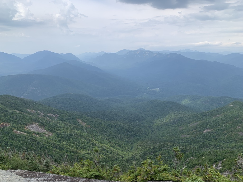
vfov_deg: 53.1
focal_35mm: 26
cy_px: 91
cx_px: 122
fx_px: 183
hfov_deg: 67.3
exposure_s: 1/1689
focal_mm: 4.25
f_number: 1.8
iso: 25
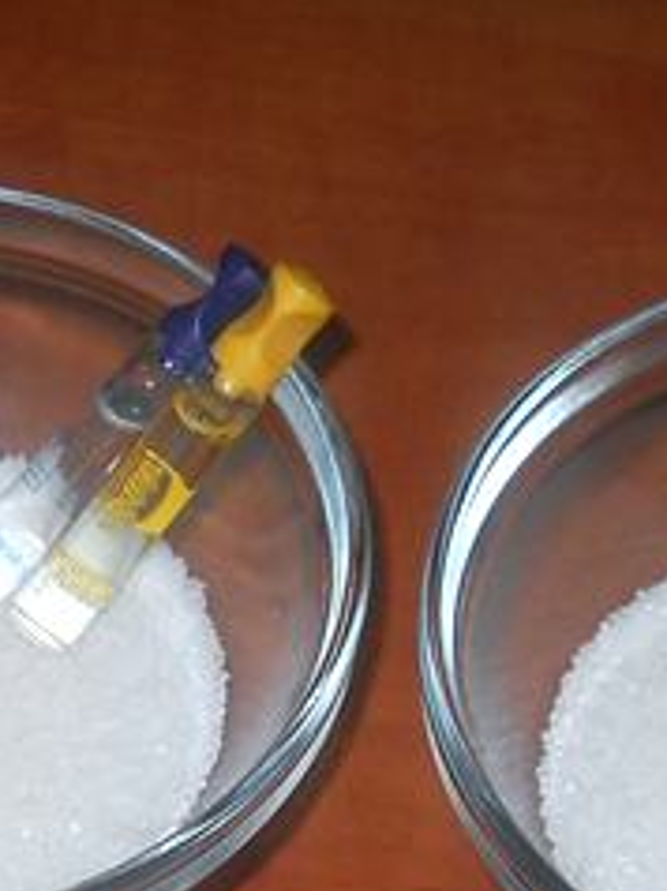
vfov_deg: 13.8
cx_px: 52
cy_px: 1112
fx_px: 3552
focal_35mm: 138
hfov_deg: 10.7
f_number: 3.1
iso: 80
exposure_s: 1/30
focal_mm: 6.72
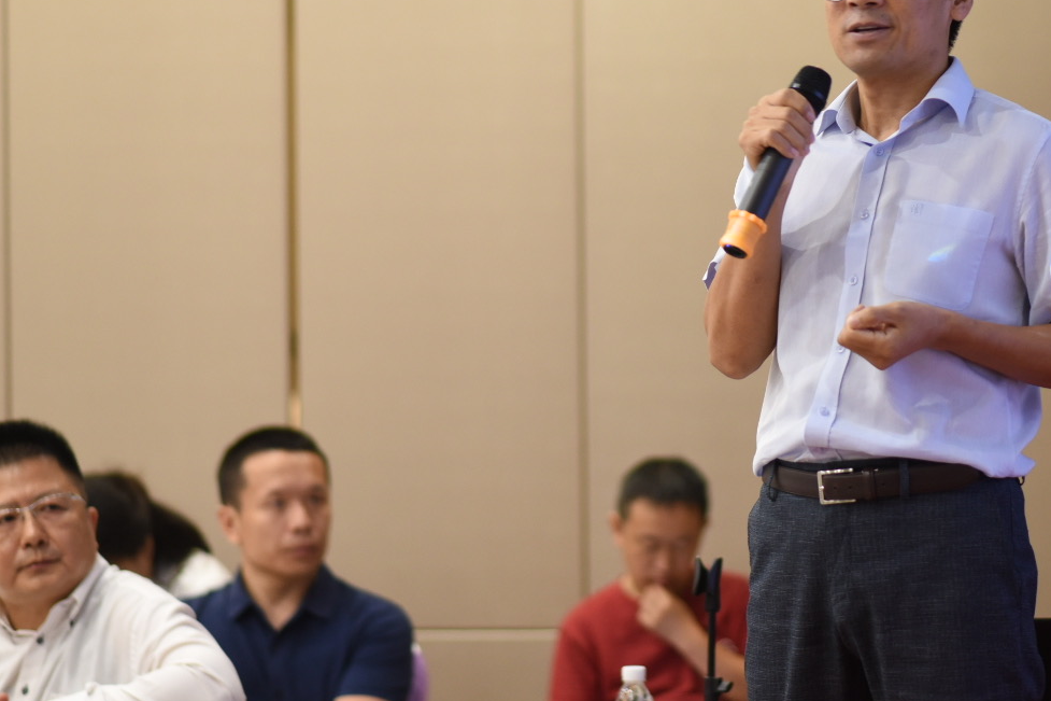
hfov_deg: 14.5
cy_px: 212
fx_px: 4115
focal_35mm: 141
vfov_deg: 9.7
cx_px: 681
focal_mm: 85
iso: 1250
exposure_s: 1/160
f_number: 2
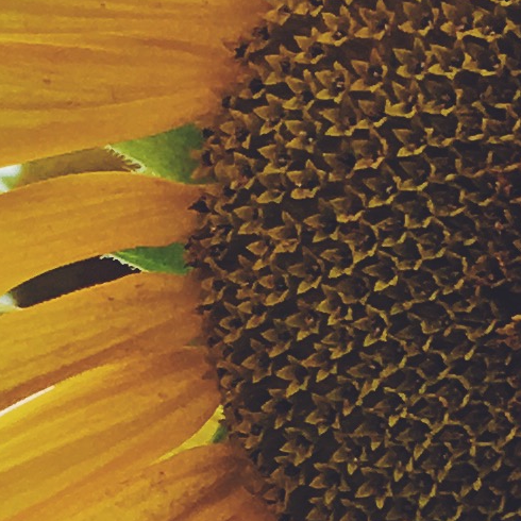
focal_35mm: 211
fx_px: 3593
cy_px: 898
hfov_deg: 8.3
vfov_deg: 8.0
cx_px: 225
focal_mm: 4.15
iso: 25
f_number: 2.2
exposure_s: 1/1603
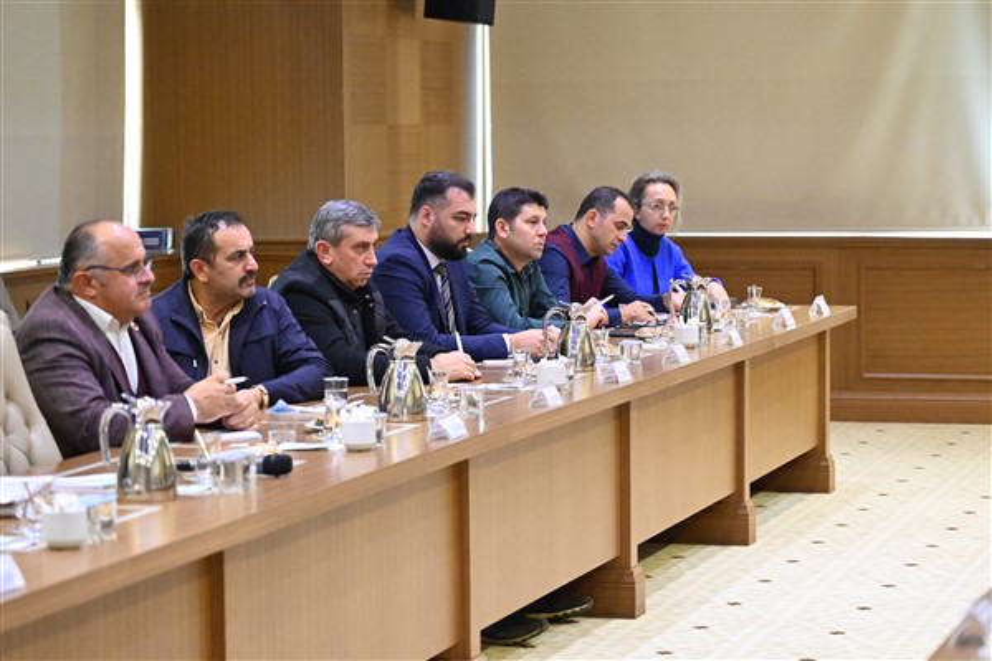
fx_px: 2893
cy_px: 330
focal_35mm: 105
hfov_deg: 19.5
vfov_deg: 13.0
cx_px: 496
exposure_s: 1/200
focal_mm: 70
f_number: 2.8
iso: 5000
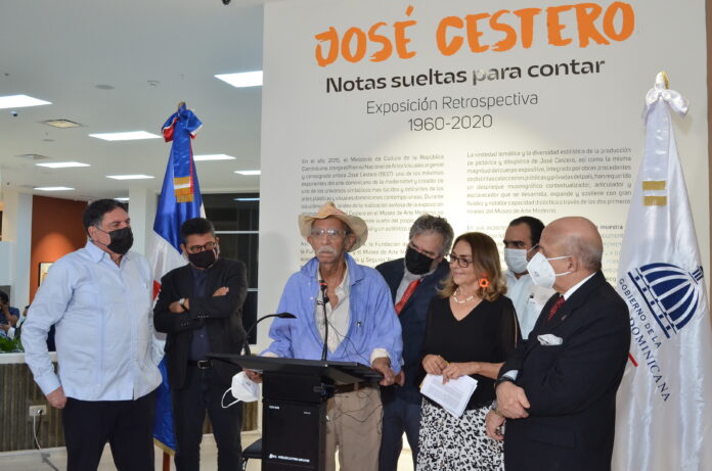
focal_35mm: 36
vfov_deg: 36.7
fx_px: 711
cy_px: 236
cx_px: 356
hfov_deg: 53.2
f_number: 8
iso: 1250
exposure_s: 1/40
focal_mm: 24
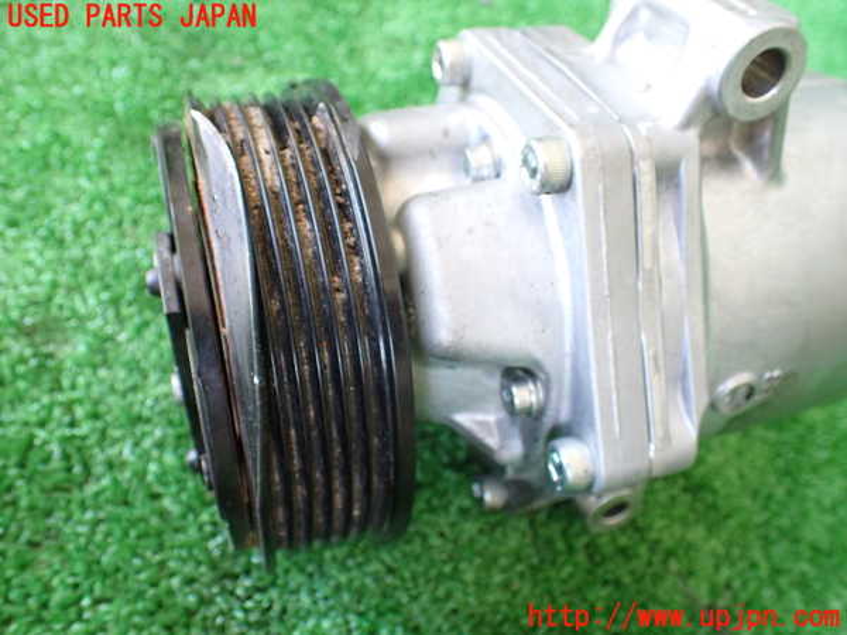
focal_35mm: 30
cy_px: 318
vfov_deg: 46.8
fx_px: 734
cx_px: 424
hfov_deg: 60.0
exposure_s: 1/125
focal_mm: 5.4
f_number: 2.3
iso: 800
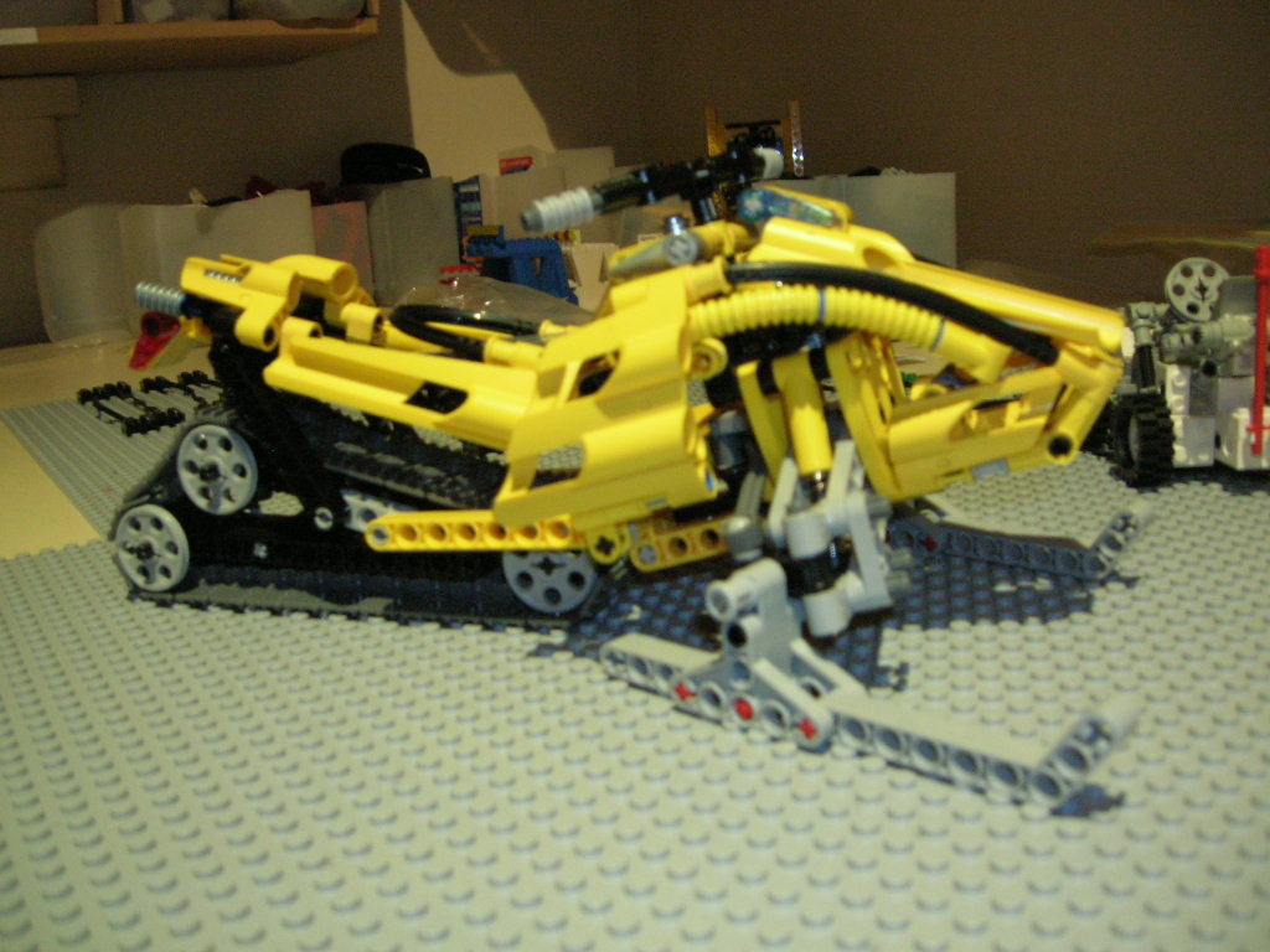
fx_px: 1247
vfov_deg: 41.8
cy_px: 476
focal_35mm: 34
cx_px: 635
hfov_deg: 54.0
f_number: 2.9
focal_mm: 5.7
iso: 200
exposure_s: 1/4.7
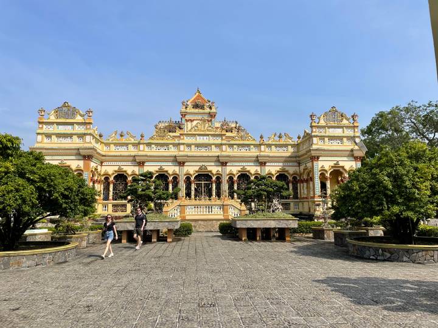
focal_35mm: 26
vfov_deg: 53.1
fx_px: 329
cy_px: 164
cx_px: 219
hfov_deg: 67.3
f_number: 1.6
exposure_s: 1/4292
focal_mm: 4.2
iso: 32
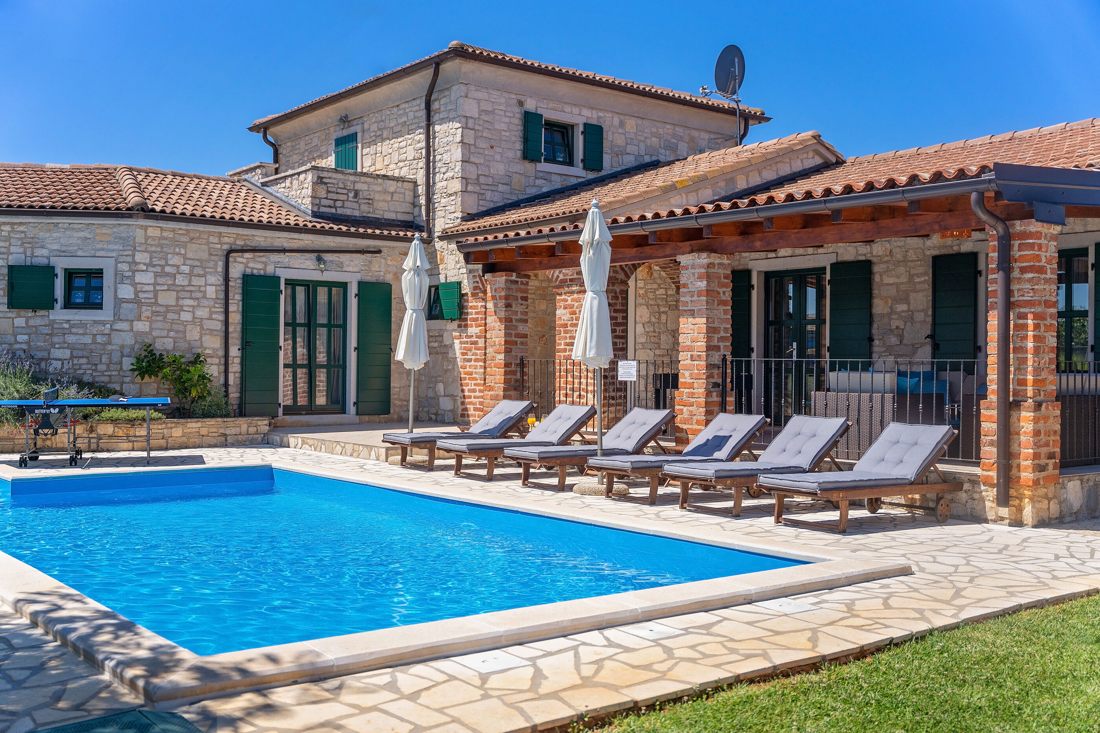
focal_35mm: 37
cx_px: 550
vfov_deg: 35.9
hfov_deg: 51.9
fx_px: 1131
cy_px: 366
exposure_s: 1/8000
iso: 320
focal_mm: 37
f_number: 2.8
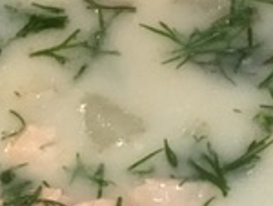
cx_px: 220
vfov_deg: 11.3
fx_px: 1043
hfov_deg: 14.8
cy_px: 89
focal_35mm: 132
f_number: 2.4
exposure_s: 1/30
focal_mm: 3.3
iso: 125
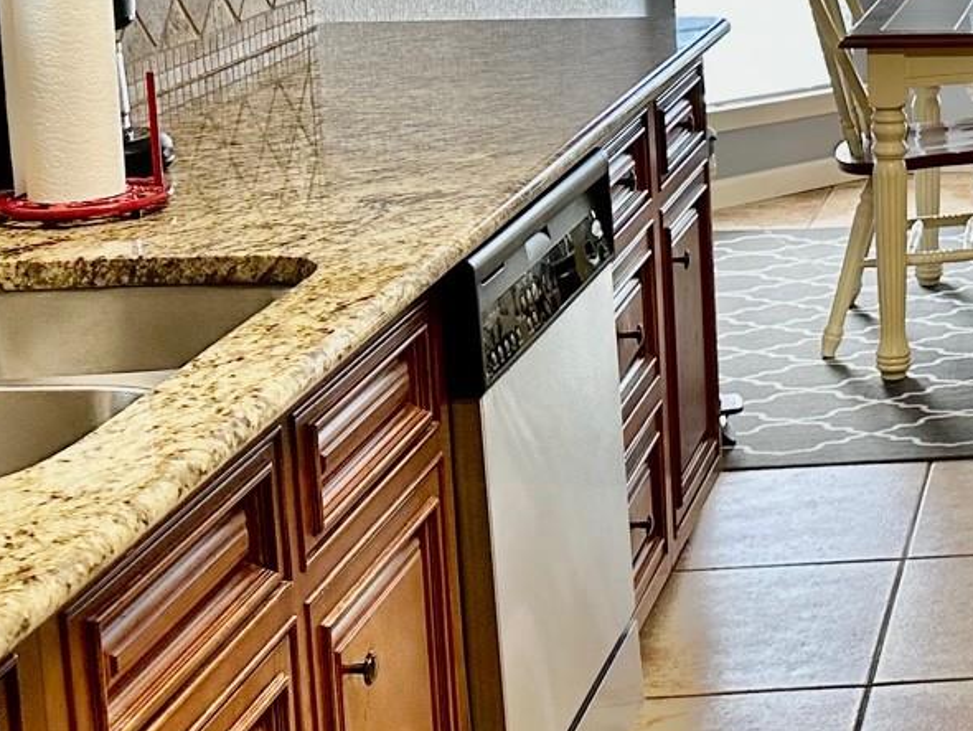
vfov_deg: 17.7
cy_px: 68
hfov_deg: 21.0
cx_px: 1352
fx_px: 2306
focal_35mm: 82
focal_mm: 6.86
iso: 160
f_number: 1.78
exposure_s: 1/120
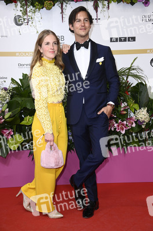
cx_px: 76
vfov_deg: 30.5
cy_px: 114
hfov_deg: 20.6
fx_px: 421
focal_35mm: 66
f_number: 5.6
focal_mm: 65
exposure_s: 1/250
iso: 500
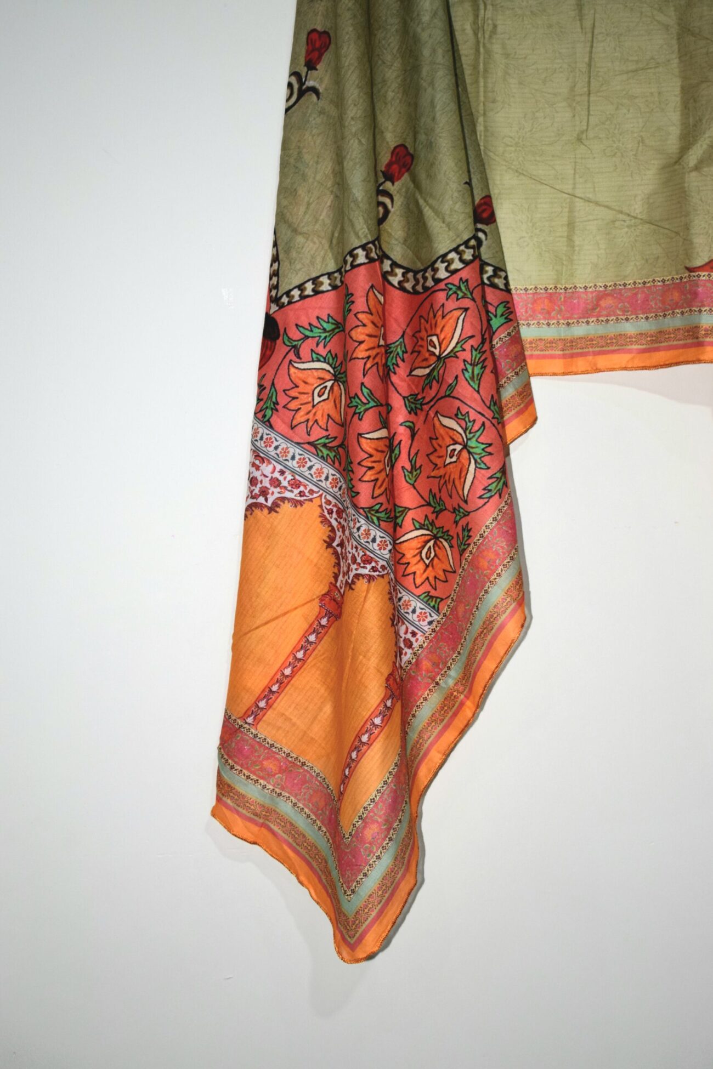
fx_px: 1604
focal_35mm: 54
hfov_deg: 25.1
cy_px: 534
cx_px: 356
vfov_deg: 36.9
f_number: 5
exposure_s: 1/100
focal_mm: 36
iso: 800
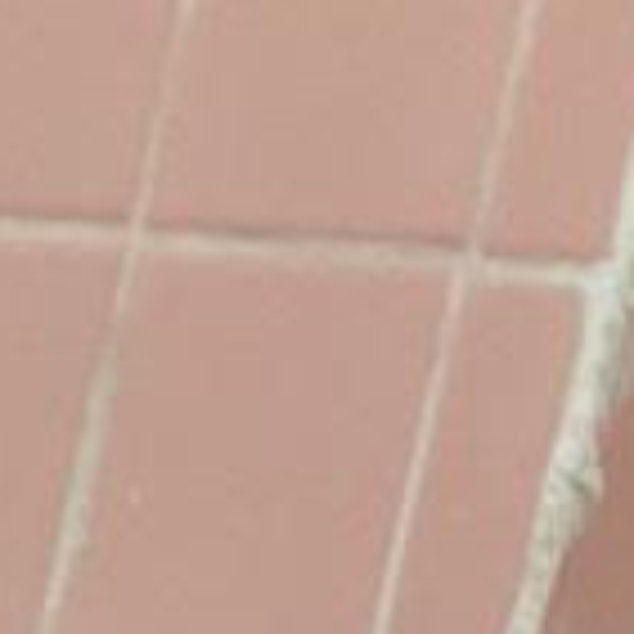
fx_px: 5657
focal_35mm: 273
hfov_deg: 5.8
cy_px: 1918
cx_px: -1475
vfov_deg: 5.9
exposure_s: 1/60
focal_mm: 3
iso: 64
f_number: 1.8
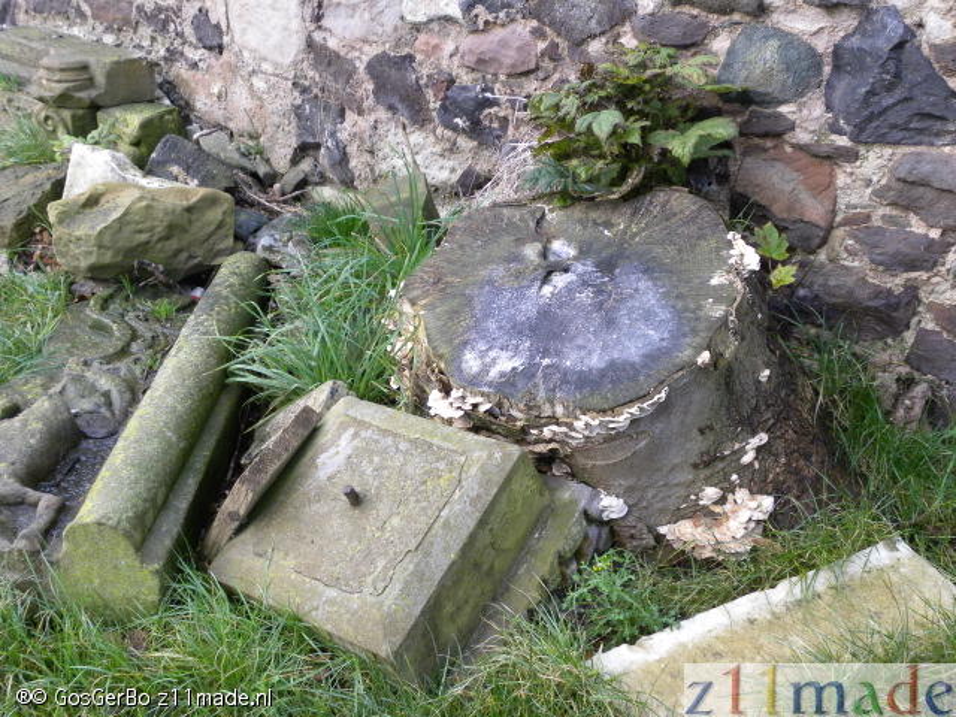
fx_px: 1132
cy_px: 358
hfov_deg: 45.8
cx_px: 478
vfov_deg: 35.1
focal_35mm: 41
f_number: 3.2
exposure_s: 1/72.2
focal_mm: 7.3
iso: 318
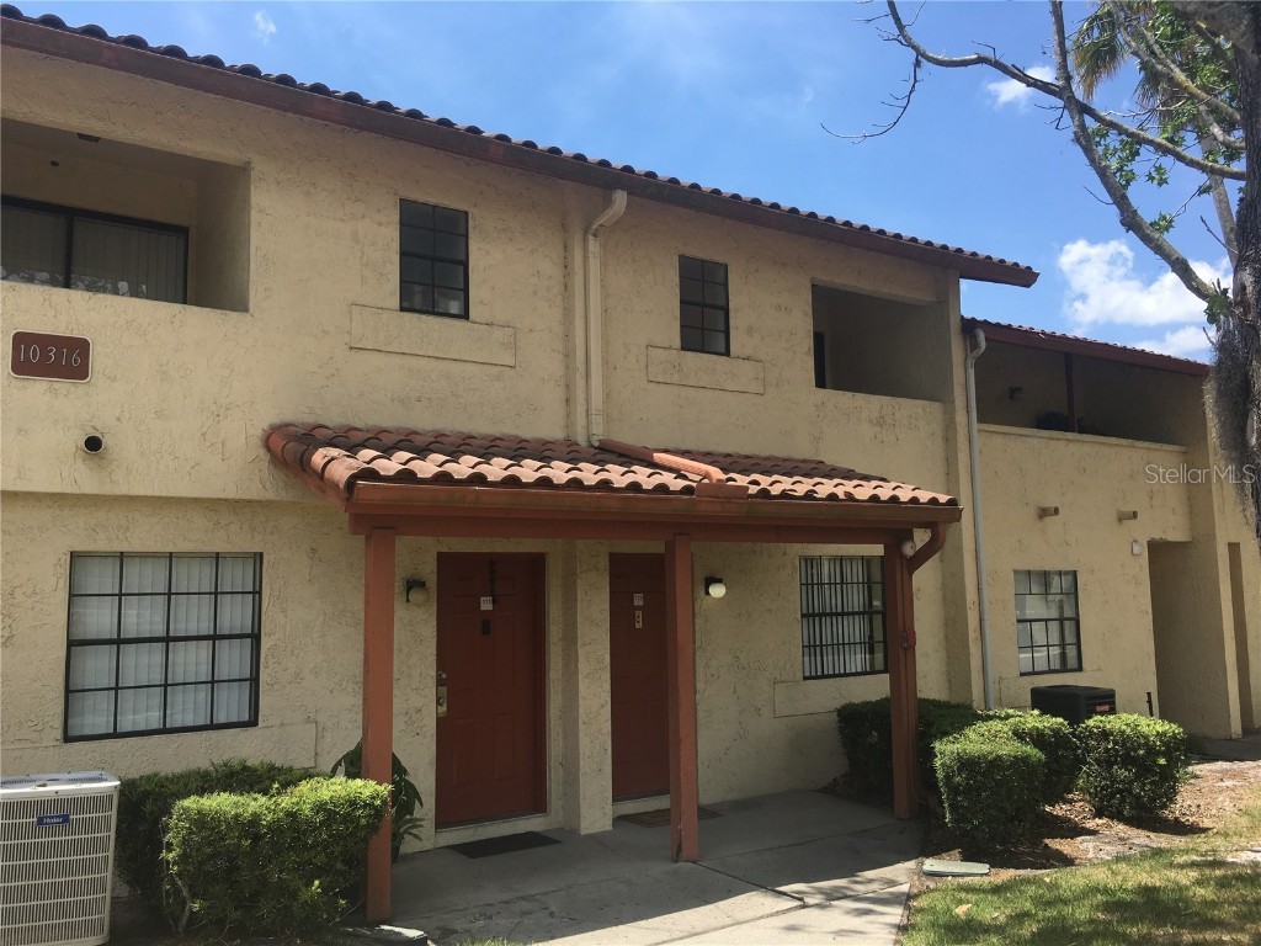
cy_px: 473
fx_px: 1056
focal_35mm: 29
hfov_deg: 61.7
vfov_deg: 48.2
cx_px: 630
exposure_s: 1/1026
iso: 25
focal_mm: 4.15
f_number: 2.2
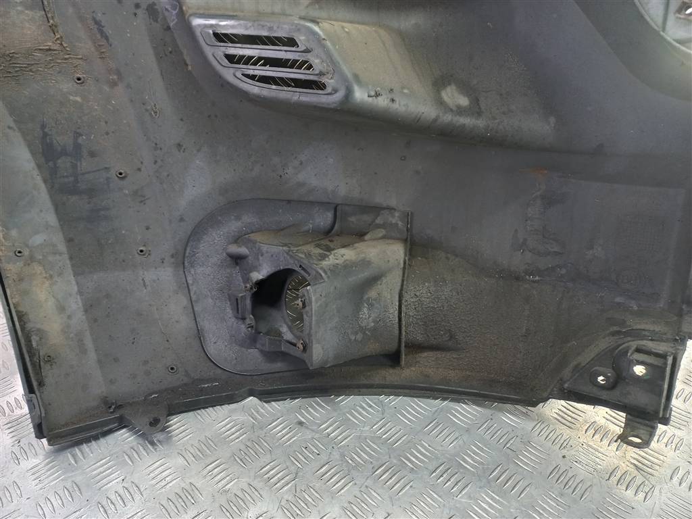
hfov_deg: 69.4
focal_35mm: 25
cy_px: 260
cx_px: 346
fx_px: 500
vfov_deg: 54.9
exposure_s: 1/50
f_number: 1.8
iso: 160
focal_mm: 4.6
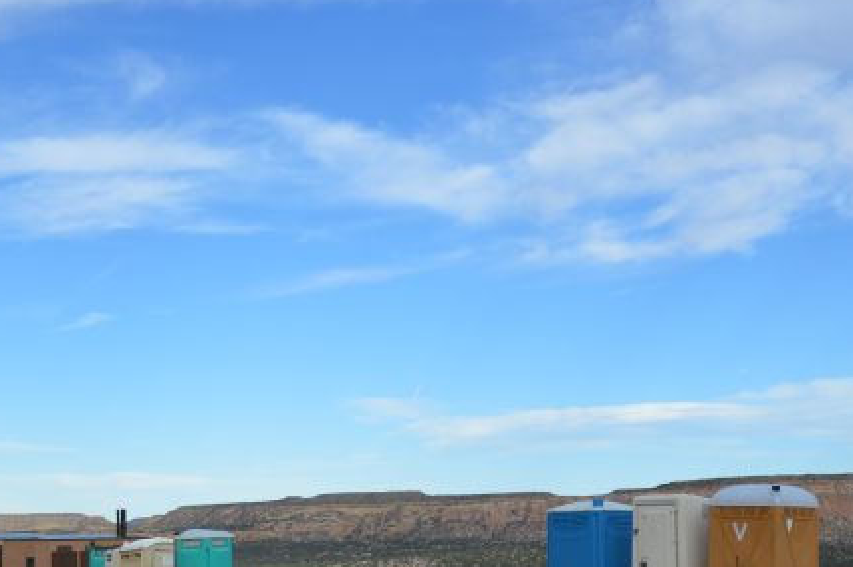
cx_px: 171
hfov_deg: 29.8
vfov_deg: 20.2
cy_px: 488
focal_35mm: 66
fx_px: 1564
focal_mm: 21
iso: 100
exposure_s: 1/250
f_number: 8
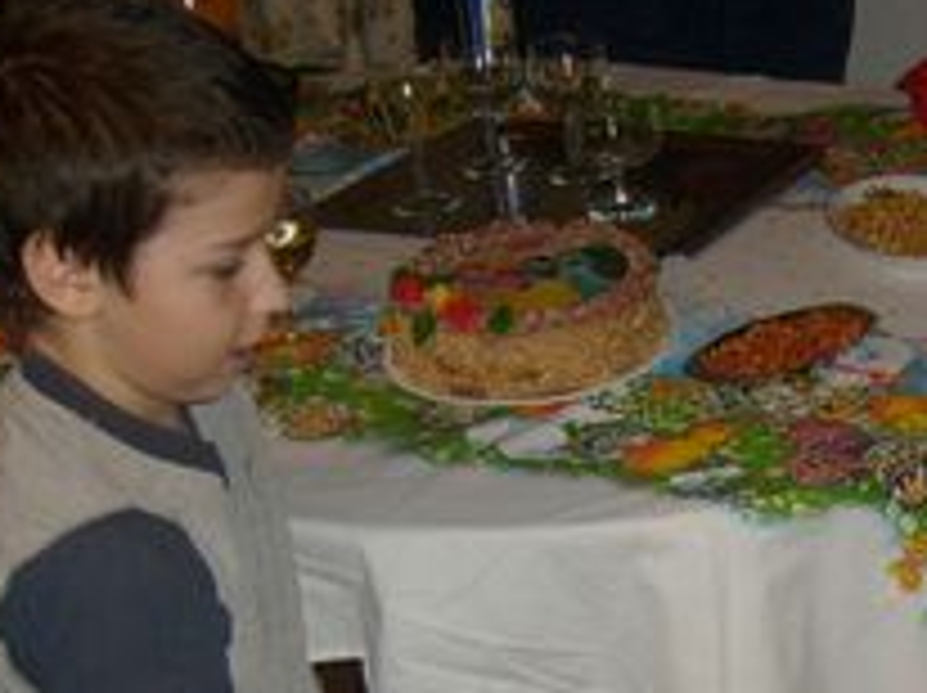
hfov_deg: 27.6
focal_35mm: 68
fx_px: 1819
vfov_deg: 21.0
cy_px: 648
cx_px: 832
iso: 100
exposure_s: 1/45
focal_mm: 5.8
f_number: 2.8
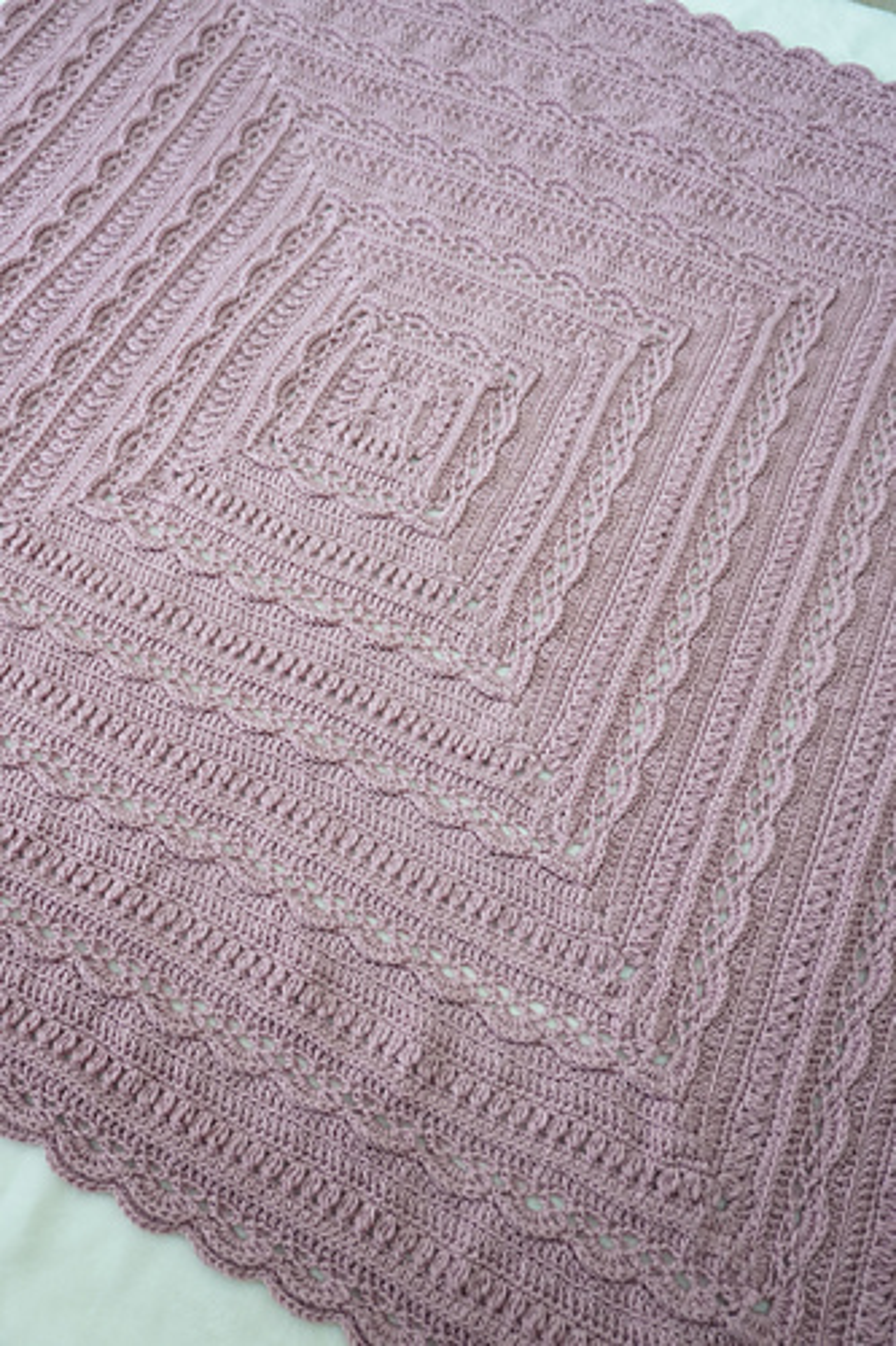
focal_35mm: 30
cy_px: 673
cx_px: 448
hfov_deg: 43.6
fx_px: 1121
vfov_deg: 61.9
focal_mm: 20
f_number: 4
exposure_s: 1/100
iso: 1600
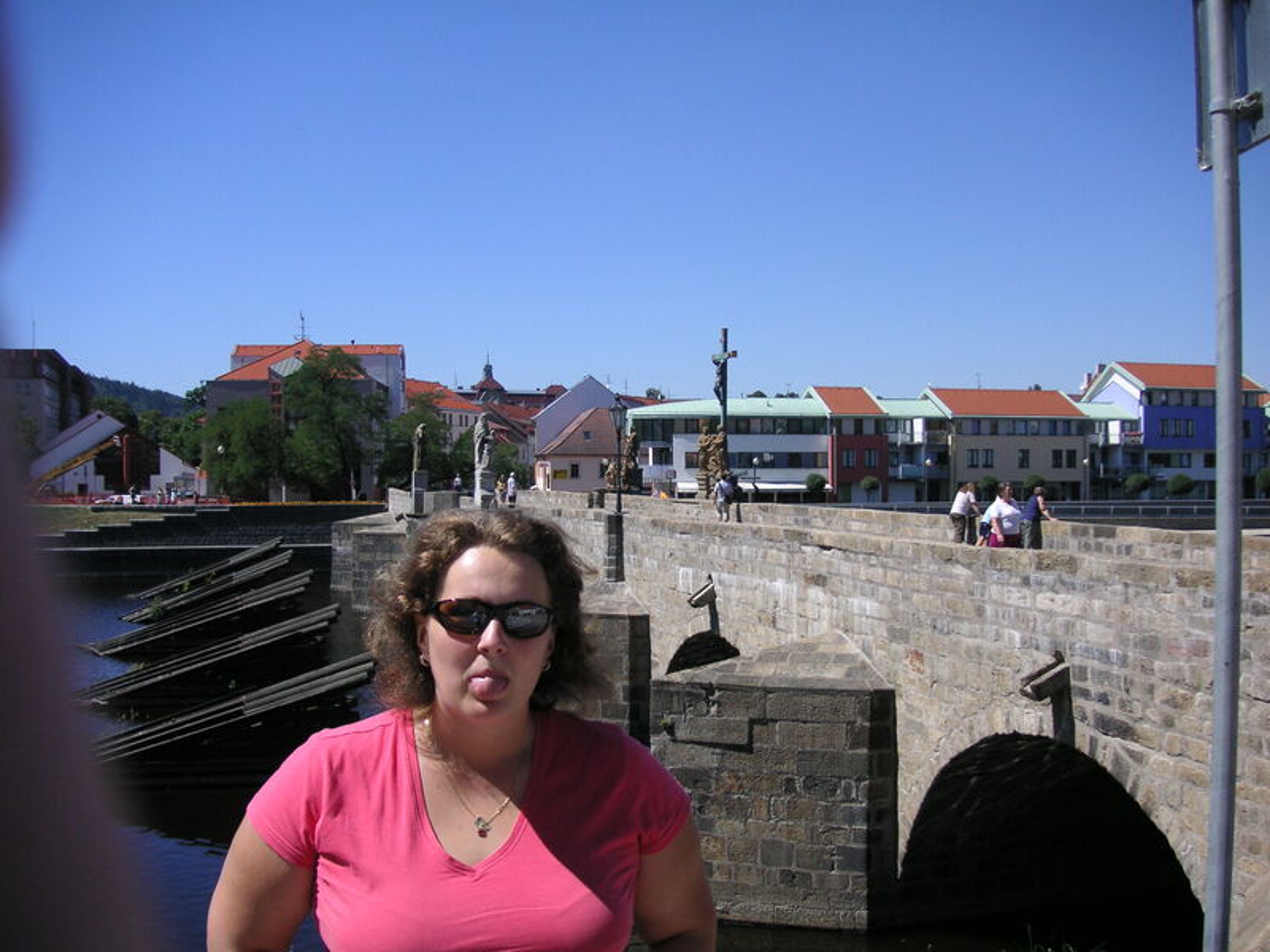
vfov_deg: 38.7
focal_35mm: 37
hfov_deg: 50.1
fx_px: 1357
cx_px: 635
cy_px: 476
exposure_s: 1/180
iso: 50
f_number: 6.7
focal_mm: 6.1
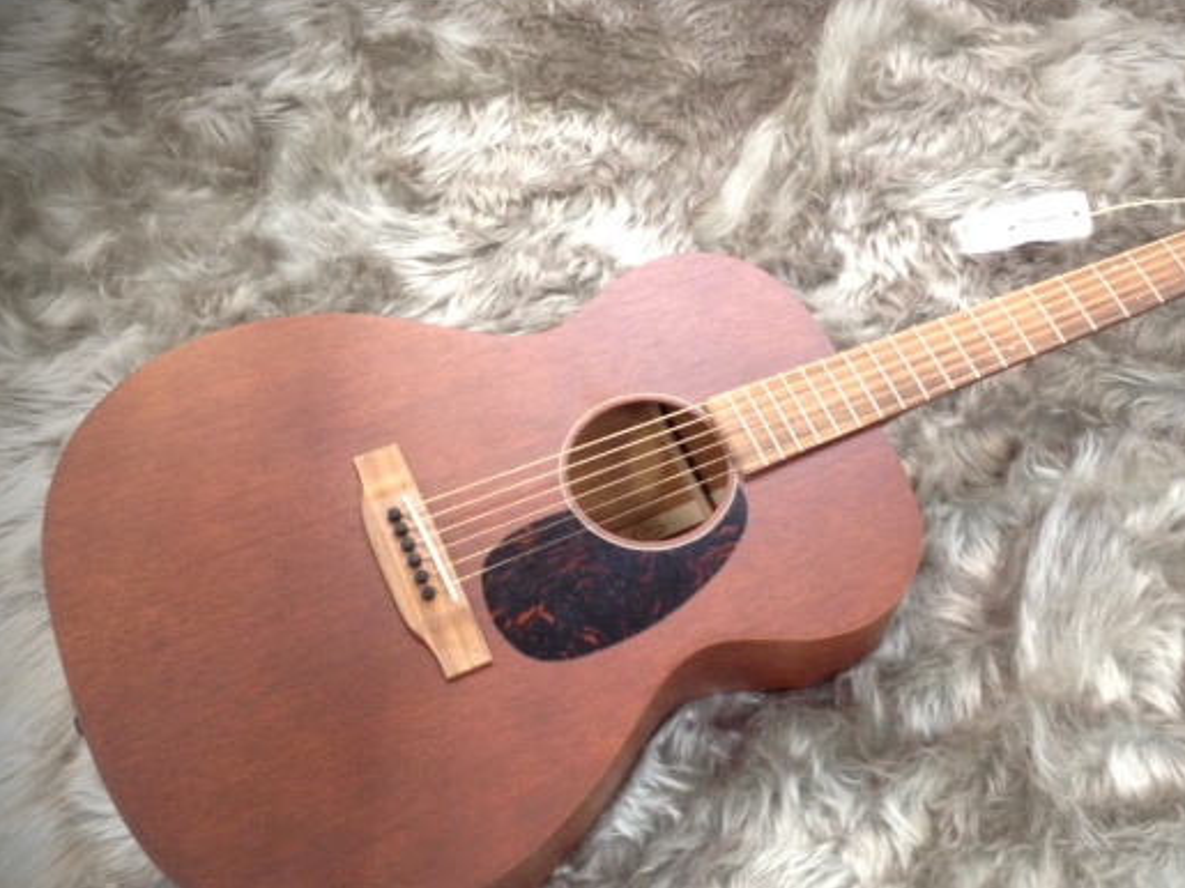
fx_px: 1403
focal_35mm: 41
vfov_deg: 35.0
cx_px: 732
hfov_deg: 45.4
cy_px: 520
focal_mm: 4.13
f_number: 2.4
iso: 200
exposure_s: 1/20
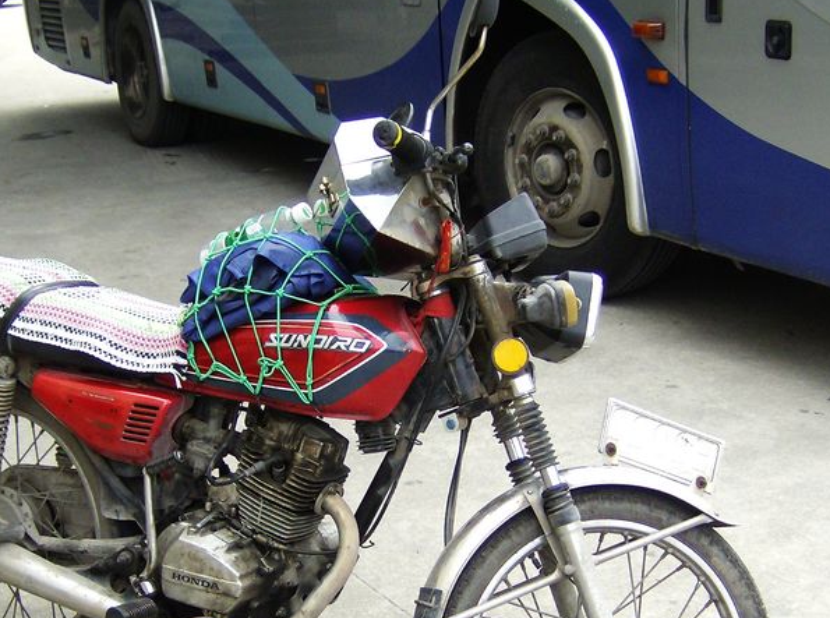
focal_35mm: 62
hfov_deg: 31.3
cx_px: 391
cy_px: 405
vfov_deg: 23.5
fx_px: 1483
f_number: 2.8
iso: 100
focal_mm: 6
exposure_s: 1/463
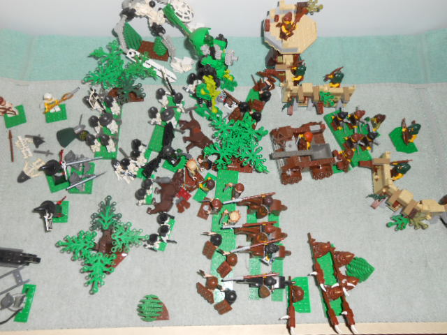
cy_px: 168
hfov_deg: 60.0
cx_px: 224
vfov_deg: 46.8
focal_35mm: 30
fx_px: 387
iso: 80
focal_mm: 5.3
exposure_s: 1/25
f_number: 3.8
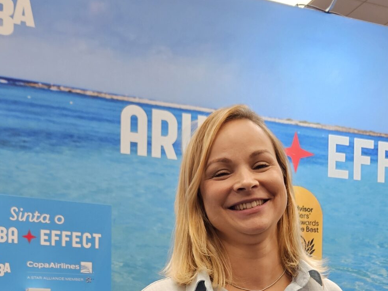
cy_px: 315
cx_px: 268
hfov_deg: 31.8
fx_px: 673
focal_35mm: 60
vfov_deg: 23.1
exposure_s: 1/120
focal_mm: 5.4
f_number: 1.8
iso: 200
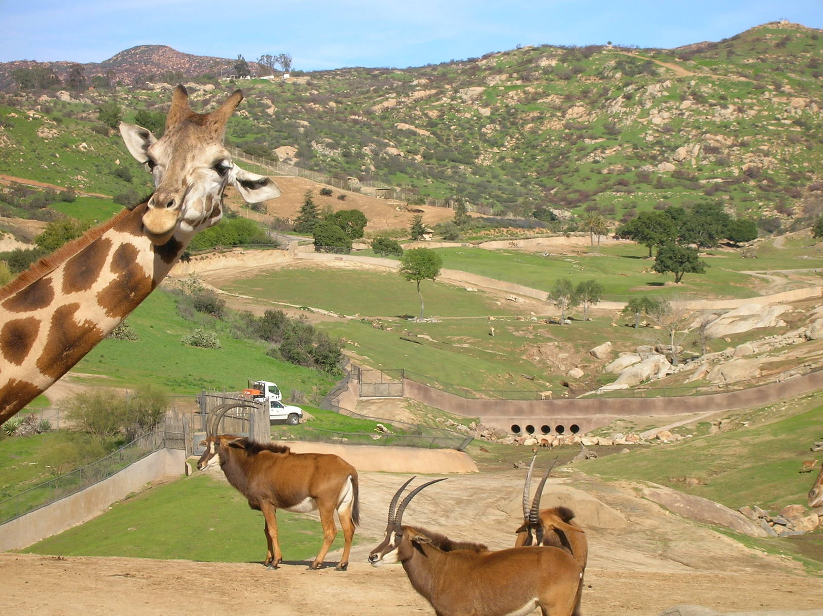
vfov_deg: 14.5
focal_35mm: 102
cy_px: 308
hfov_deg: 19.3
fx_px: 2423
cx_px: 412
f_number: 8.2
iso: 50
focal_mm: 17.1
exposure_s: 1/125
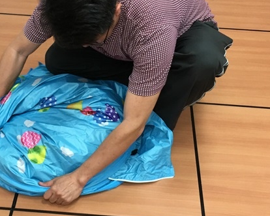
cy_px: 78
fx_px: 519
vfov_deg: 23.4
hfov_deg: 29.0
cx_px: 96
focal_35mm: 65
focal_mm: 4.15
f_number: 2.2
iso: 25
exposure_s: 1/15
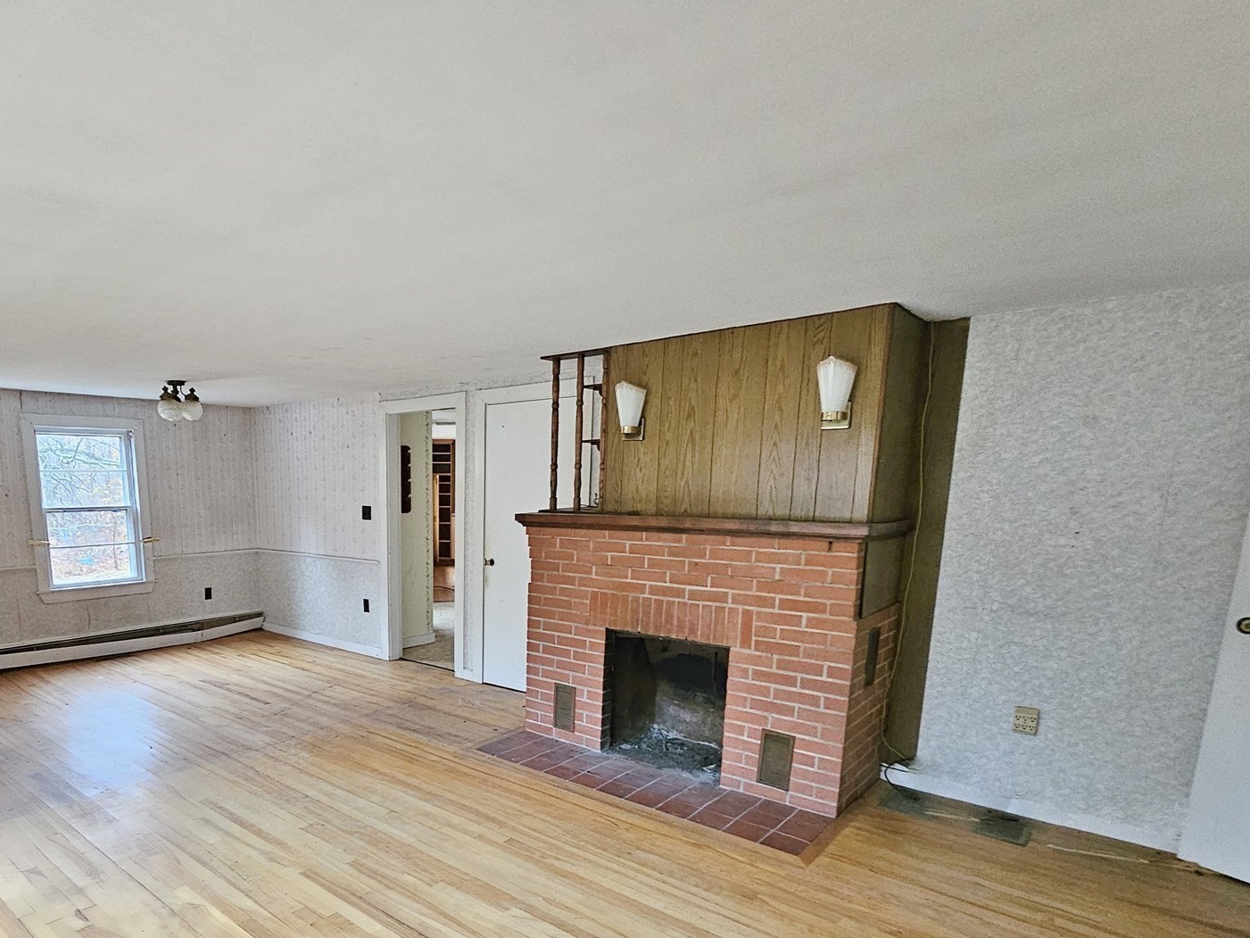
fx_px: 686
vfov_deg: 67.0
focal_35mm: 19
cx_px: 432
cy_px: 619
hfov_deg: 82.2
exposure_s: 1/24
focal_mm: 2.2
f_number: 2.2
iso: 800
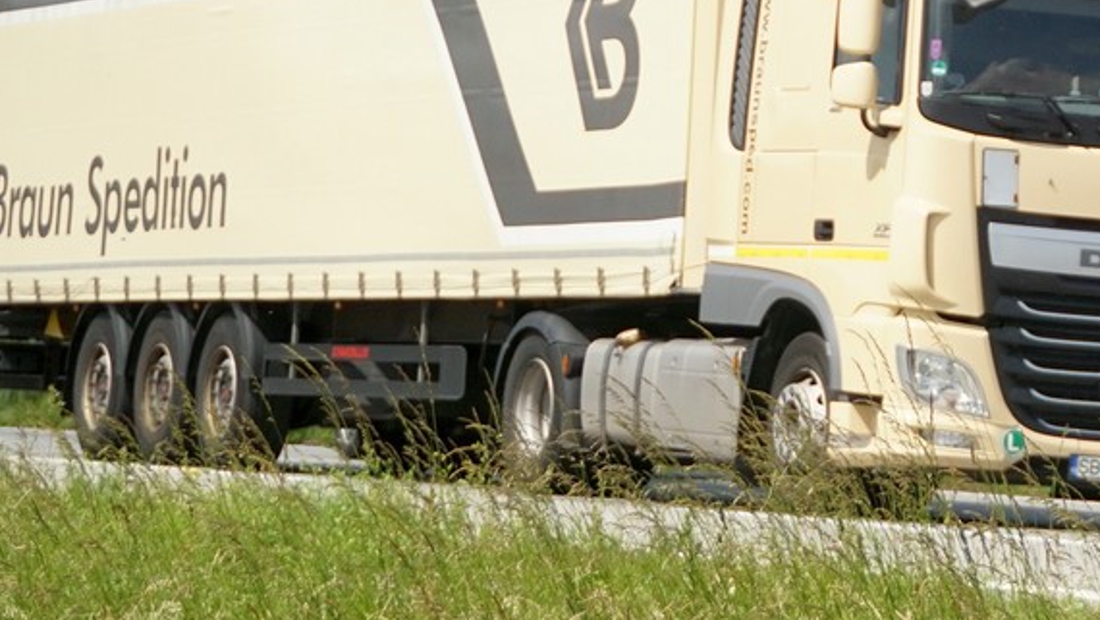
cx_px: 666
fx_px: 3851
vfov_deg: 9.2
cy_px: 127
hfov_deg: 16.2
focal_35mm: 132
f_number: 5
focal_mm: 60
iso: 400
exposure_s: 1/2000
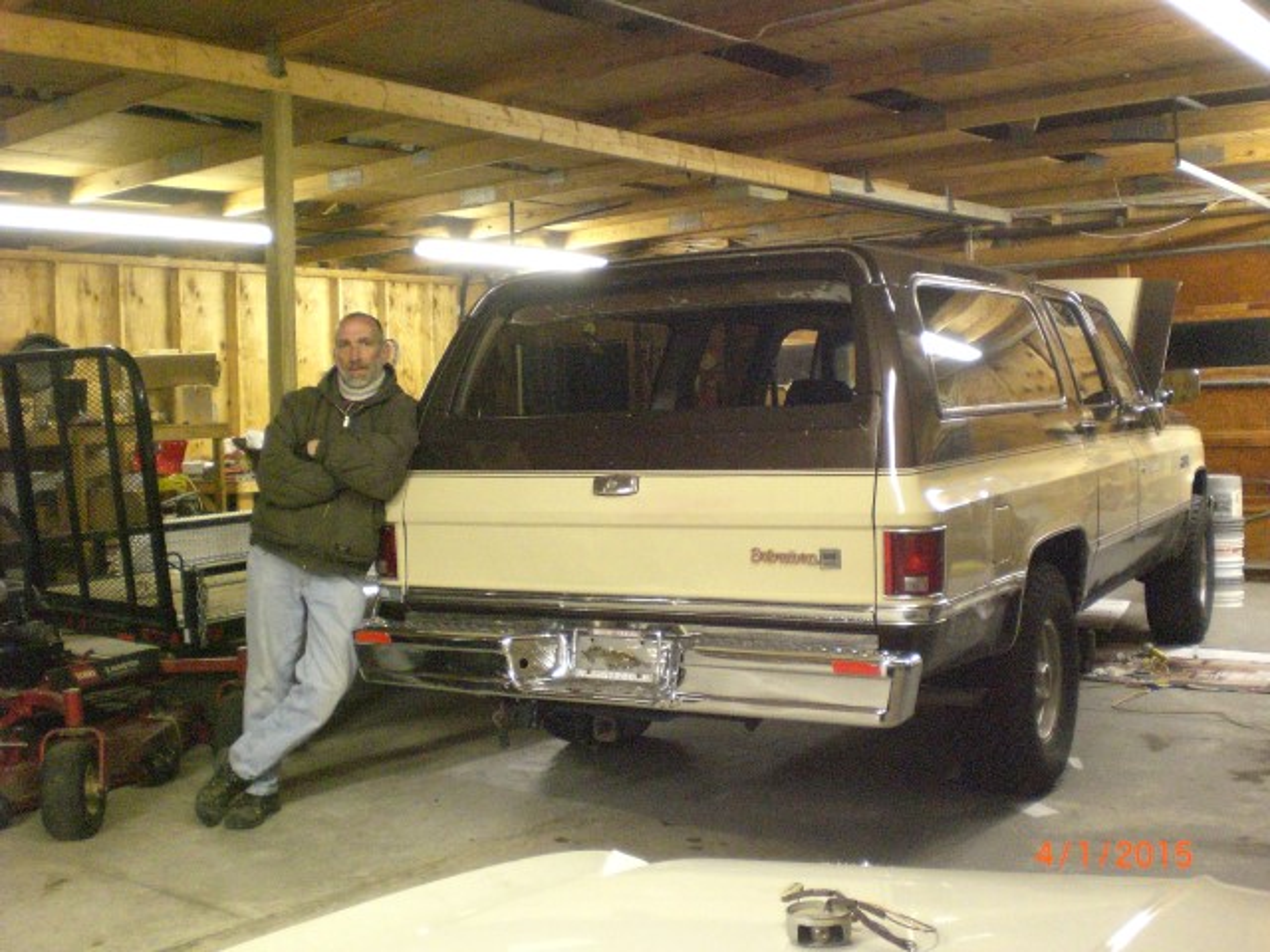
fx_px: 1394
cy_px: 476
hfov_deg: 49.0
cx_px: 635
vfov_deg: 37.7
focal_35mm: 38
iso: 800
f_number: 3.1
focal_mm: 6.3
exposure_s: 1/25
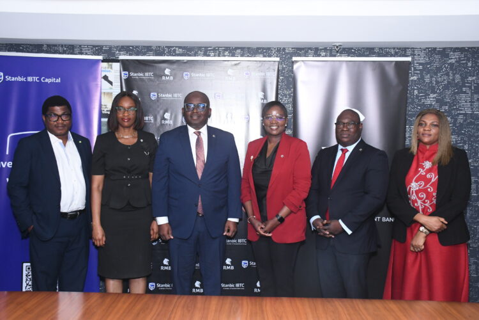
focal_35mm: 39
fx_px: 519
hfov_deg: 49.6
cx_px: 240
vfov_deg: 34.2
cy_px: 160
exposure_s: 1/200
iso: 2500
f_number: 5.6
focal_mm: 26
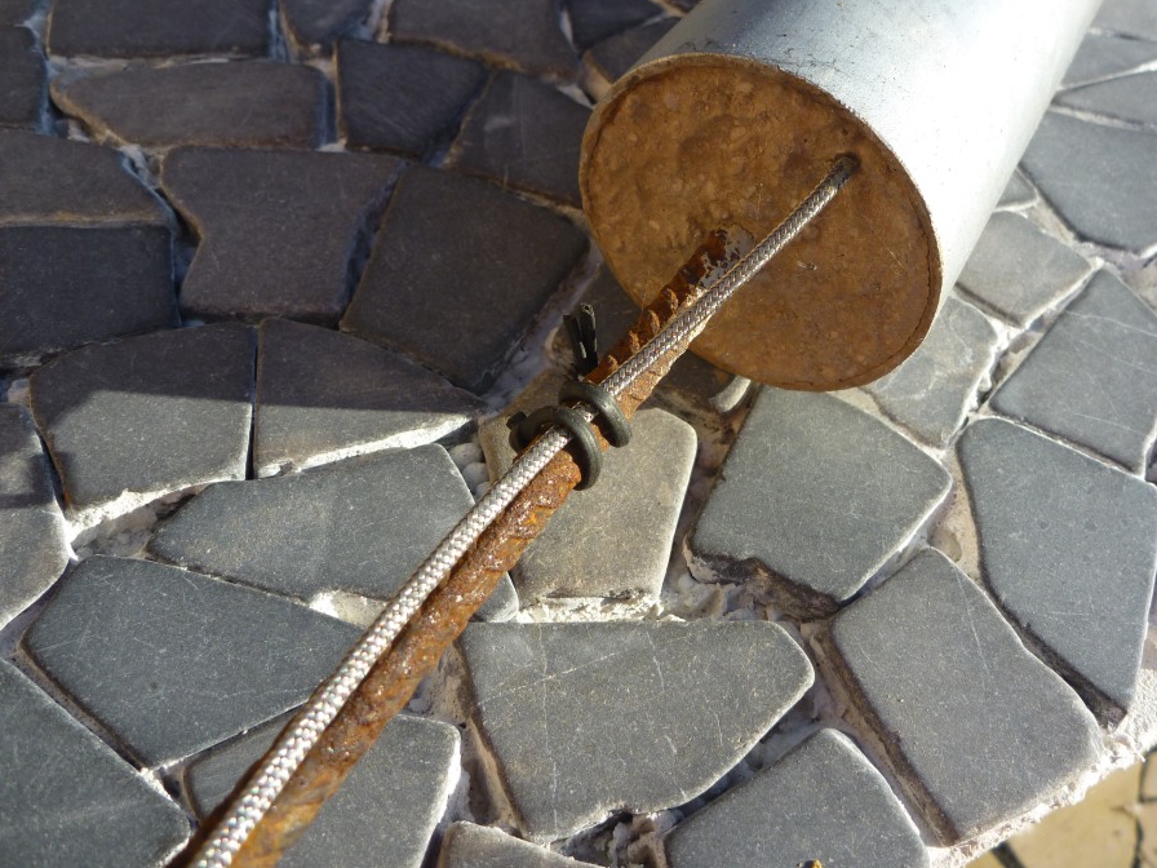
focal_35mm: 32
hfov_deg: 56.6
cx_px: 659
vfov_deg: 44.1
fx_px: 1070
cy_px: 373
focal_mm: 4.9
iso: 80
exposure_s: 1/500
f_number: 3.3
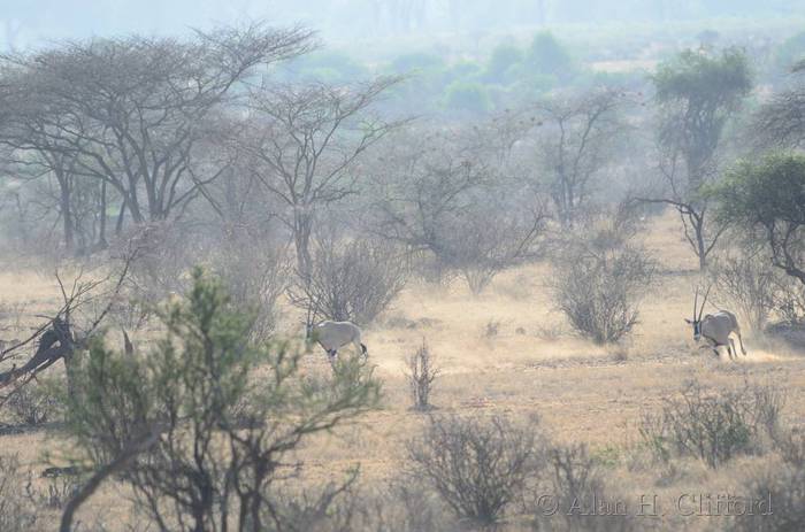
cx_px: 402
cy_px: 266
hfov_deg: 3.4
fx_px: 13383
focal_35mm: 600
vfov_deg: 2.3
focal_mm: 400
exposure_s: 1/640
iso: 250
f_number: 5.6
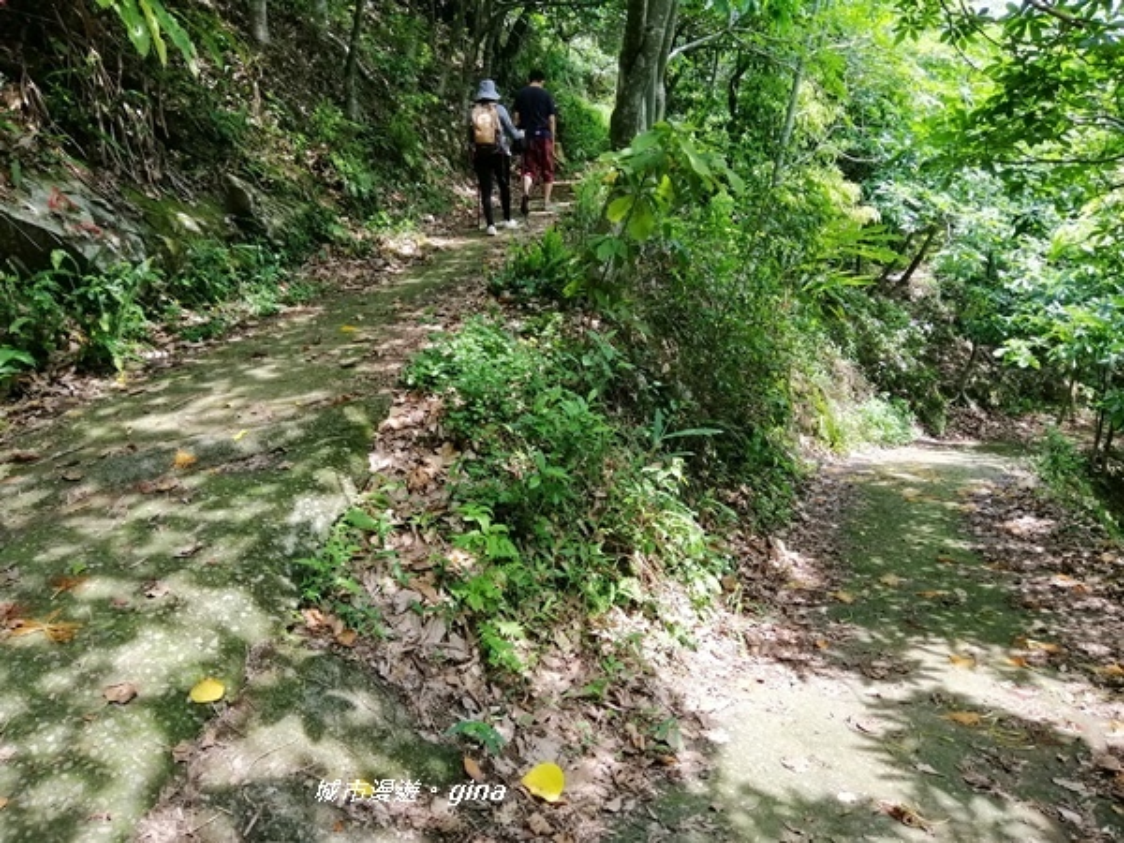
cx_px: 562
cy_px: 422
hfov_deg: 67.3
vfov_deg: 53.1
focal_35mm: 26
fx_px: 844
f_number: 2.2
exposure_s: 1/120
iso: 50
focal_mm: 3.81
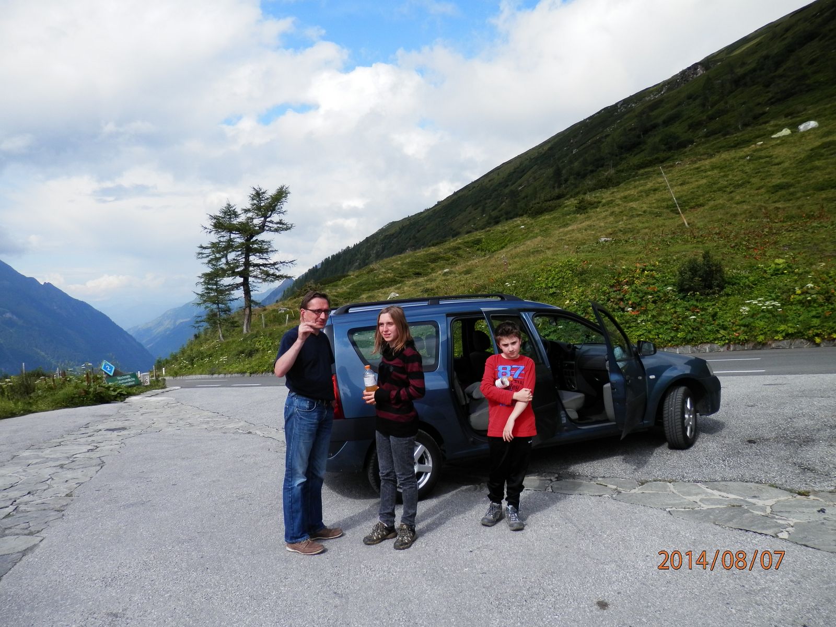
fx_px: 604
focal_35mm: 25
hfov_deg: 69.4
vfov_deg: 54.9
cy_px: 314
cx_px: 418
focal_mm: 4.5
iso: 80
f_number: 8.7
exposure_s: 1/125
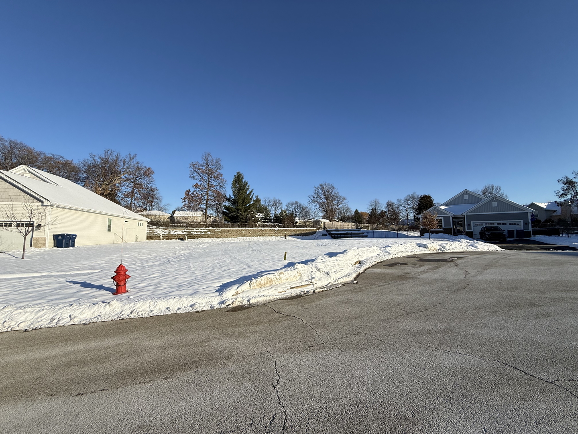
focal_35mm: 14
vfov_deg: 85.7
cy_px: 217
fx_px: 234
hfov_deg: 102.1
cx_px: 289
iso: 50
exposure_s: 1/3663
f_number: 2.2
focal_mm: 2.22
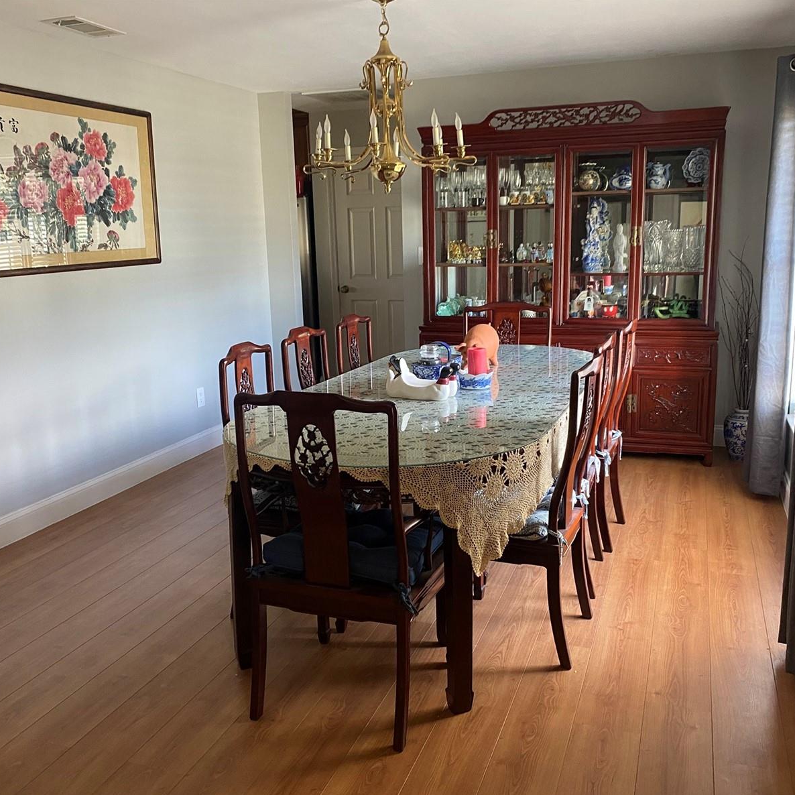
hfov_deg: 52.5
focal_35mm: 31
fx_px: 805
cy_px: 401
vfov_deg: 52.5
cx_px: 398
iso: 250
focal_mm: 4.25
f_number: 1.8
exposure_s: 1/60
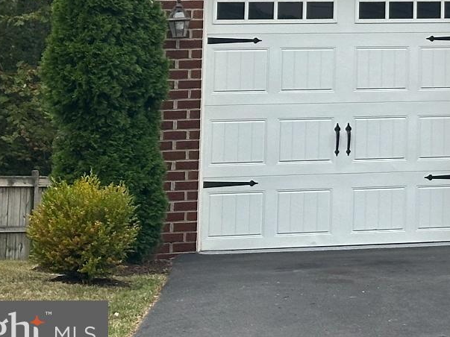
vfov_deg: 8.8
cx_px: 686
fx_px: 2119
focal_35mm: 163
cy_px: -211
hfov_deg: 11.6
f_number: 1.78
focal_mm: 6.86
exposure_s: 1/638
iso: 64
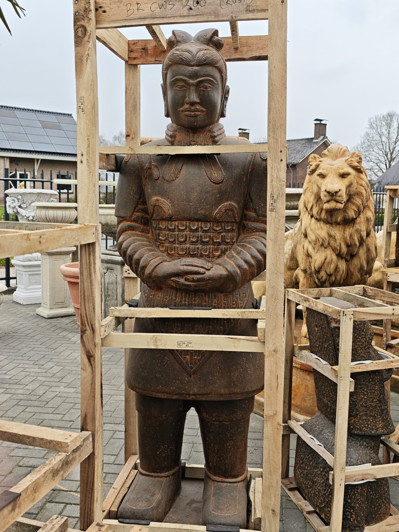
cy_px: 266
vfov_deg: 52.6
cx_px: 200
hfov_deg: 40.7
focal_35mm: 35
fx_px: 538
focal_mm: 8.72
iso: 50
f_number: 1.63
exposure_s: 1/294
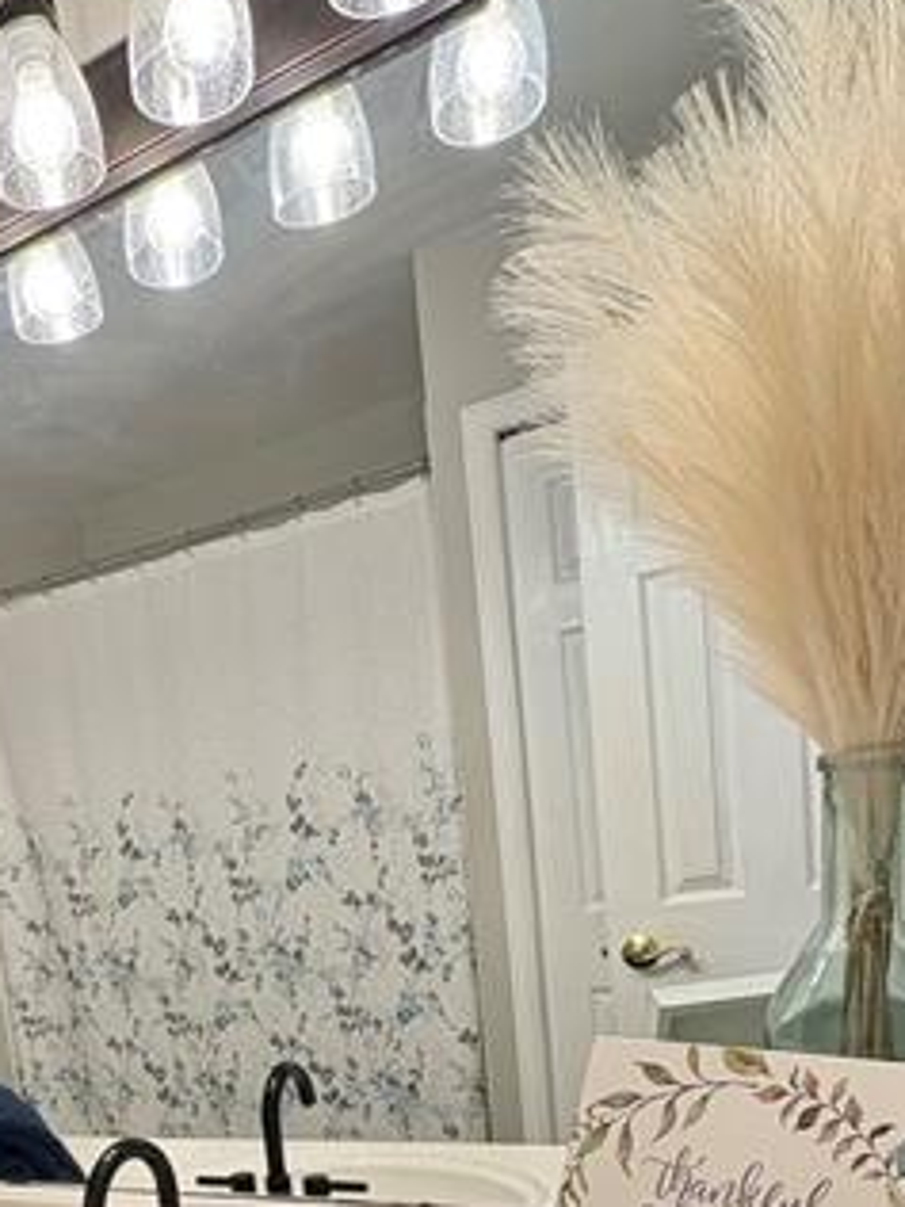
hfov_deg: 39.5
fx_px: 1185
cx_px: 134
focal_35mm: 34
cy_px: 1043
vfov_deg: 49.2
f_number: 2.2
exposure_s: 1/120
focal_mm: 2.22
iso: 160
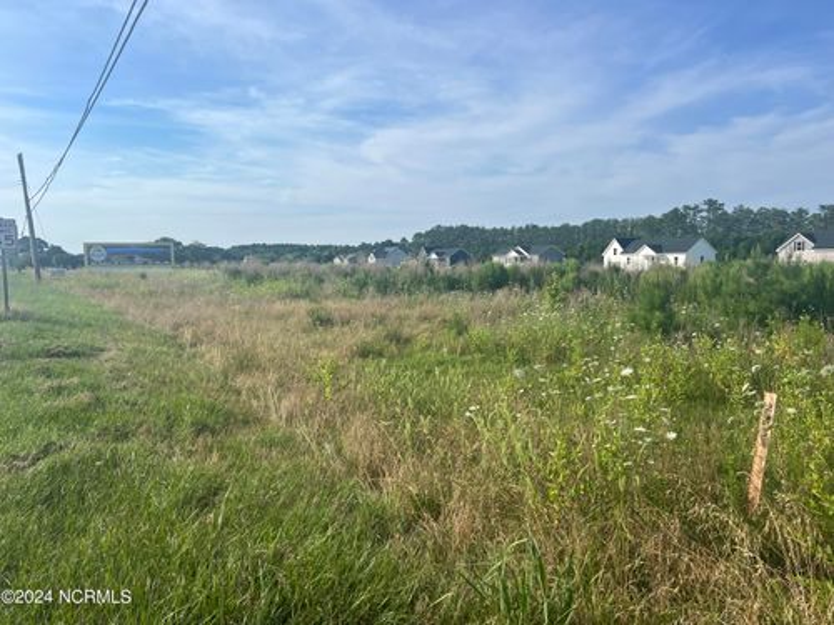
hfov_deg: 67.3
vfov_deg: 53.1
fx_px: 626
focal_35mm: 26
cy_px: 312
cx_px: 417
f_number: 1.5
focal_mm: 5.7
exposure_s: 1/5076
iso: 50
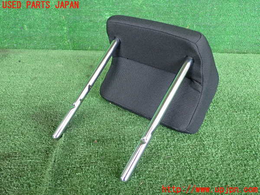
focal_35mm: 36
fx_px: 270
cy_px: 98
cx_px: 130
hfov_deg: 51.4
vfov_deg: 39.7
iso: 400
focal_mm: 6.37
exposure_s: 1/125
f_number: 2.5
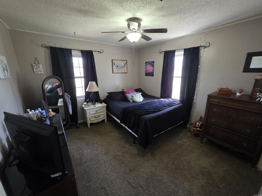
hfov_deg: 106.2
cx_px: 131
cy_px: 98
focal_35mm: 13
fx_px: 98
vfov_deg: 89.9
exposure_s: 1/60
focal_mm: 2.2
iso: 500
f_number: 1.9
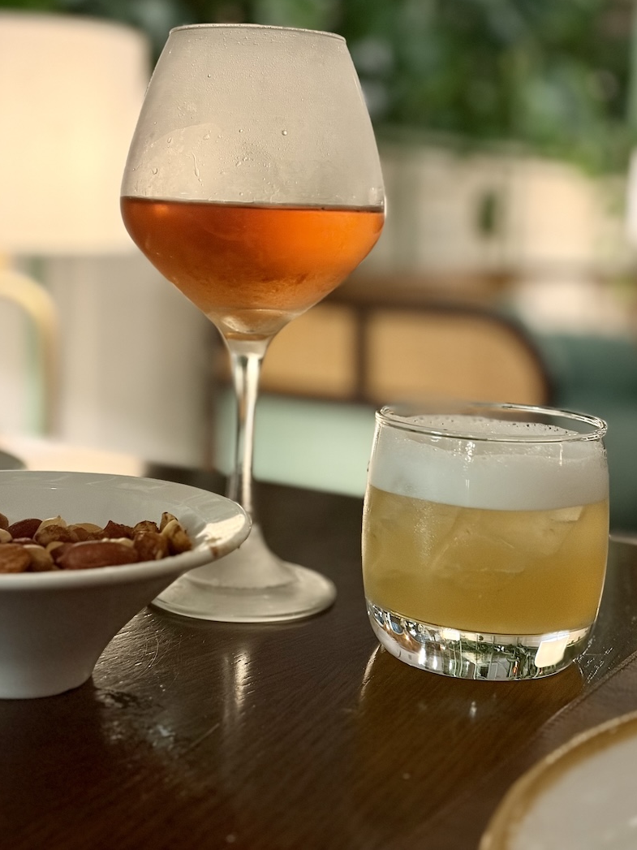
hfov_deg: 27.5
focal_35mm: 53
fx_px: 1301
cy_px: 418
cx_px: 321
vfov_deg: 36.2
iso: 320
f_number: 1.6
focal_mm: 5.96
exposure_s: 1/25
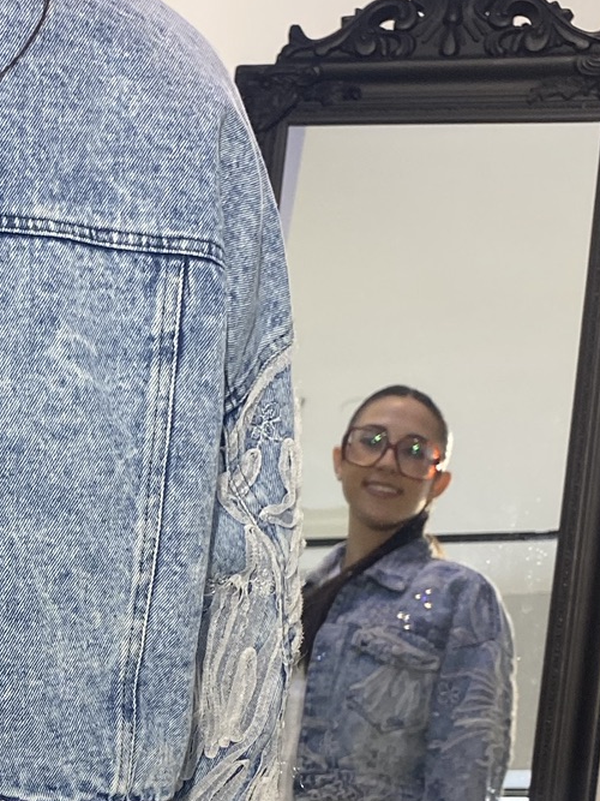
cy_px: 729
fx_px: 1803
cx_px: -121
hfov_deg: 18.0
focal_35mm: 78
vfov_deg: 24.3
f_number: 1.8
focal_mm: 4.25
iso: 100
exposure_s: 1/100
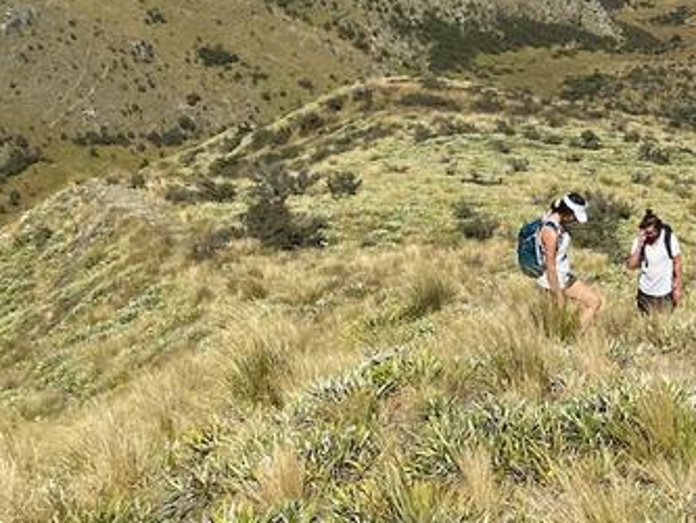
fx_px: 1609
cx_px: 899
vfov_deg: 17.9
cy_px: -13
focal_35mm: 80
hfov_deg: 22.0
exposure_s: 1/3401
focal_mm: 4.25
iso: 32
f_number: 1.8
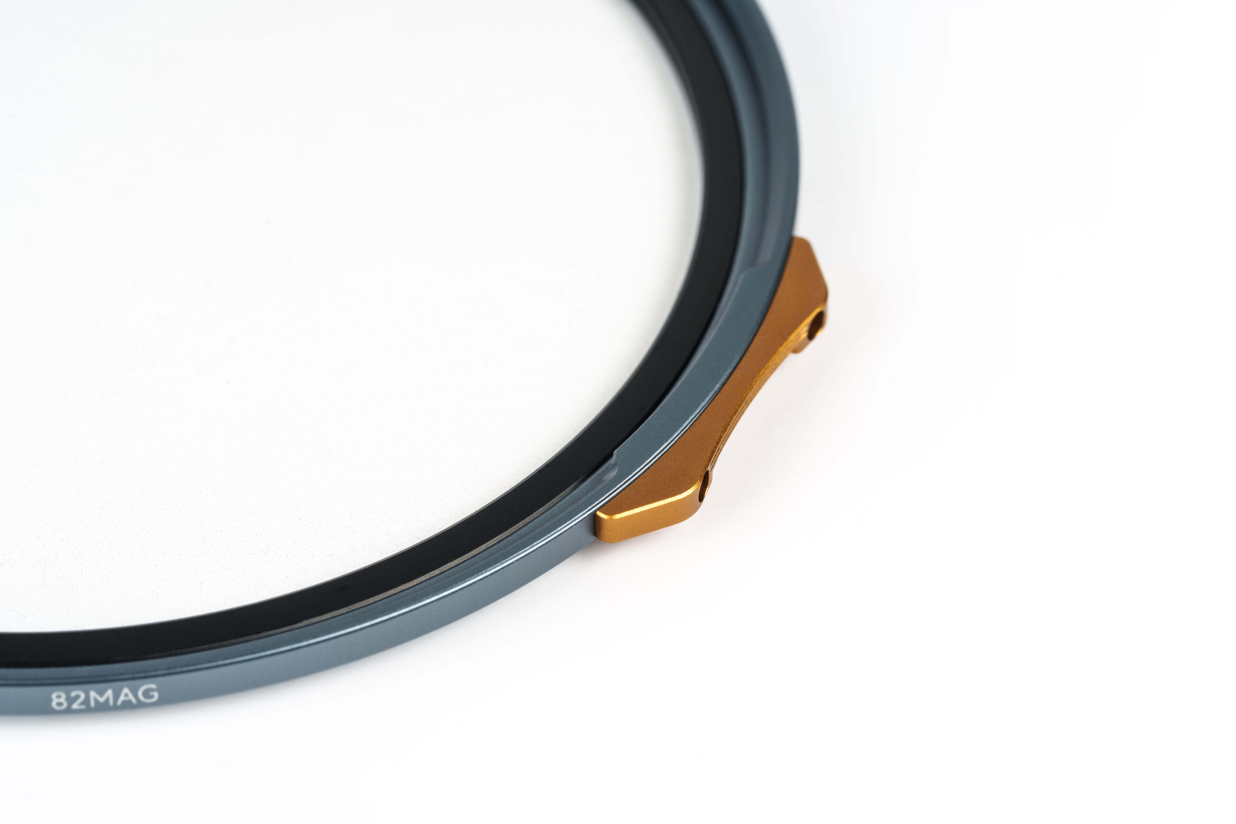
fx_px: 3090
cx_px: 618
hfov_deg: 22.6
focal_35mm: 90
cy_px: 412
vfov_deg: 15.2
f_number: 13
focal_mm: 90
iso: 100
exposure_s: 1/160
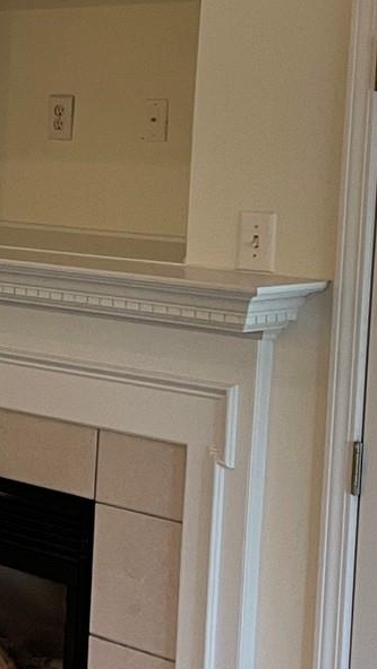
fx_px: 1742
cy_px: 225
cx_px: -572
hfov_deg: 10.4
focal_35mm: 98
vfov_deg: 21.7
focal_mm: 4.2
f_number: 1.6
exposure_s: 1/60
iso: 160
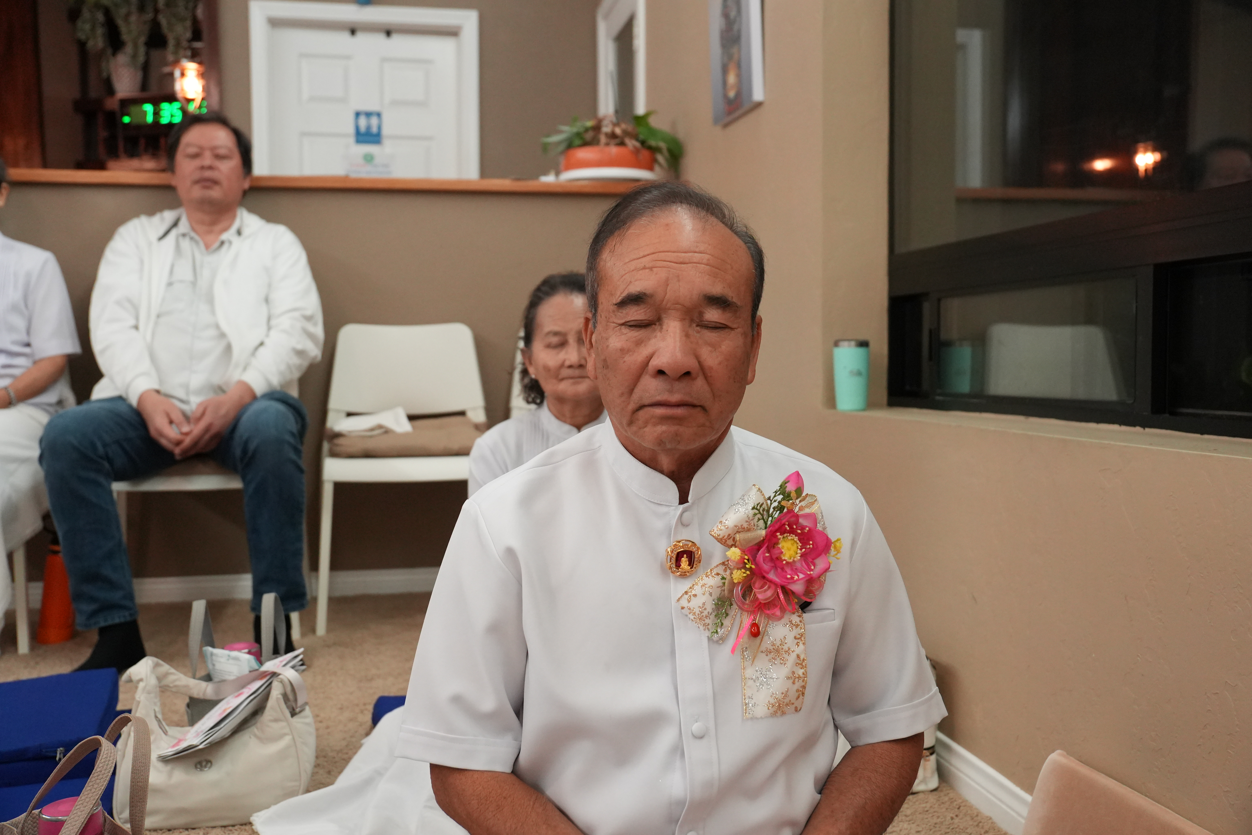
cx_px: 626
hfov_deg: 51.3
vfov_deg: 35.5
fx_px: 1304
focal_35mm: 38
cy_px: 418
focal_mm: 25
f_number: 3.2
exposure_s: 1/125
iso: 2500
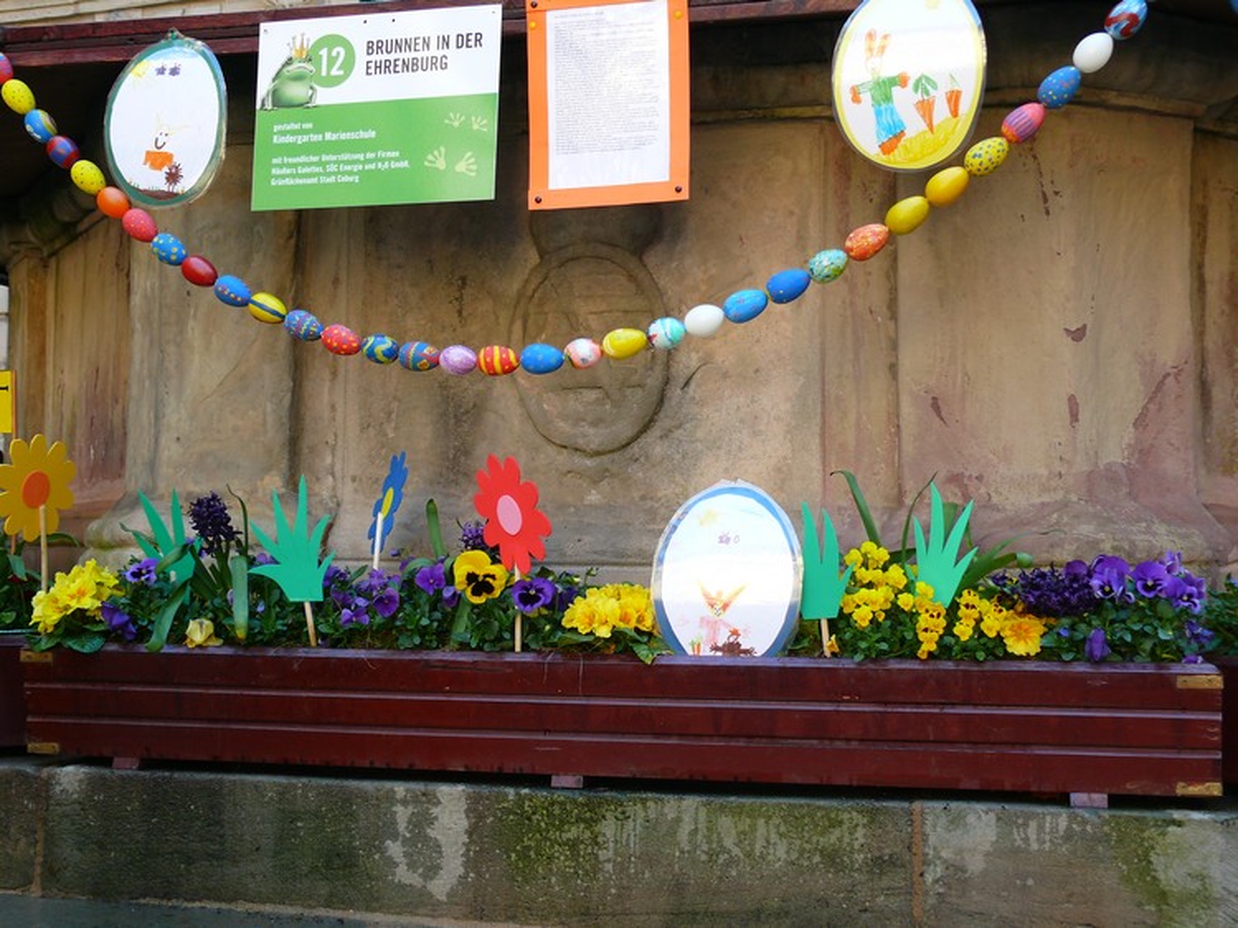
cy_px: 464
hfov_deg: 40.4
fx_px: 1680
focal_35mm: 47
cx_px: 619
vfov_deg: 30.9
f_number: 3.2
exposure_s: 1/40
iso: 100
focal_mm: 10
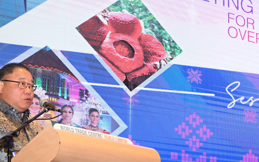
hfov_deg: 21.7
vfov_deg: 13.8
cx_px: 194
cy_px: 102
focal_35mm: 95
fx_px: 671
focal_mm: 43
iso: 5000
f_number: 5.3
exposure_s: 1/200
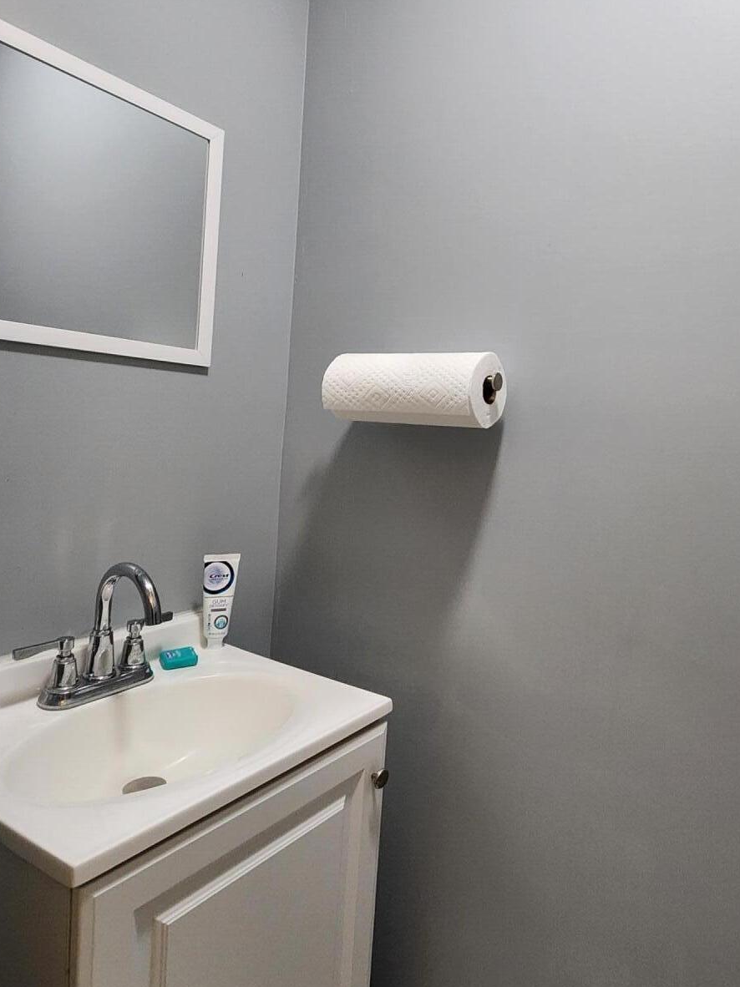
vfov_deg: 76.3
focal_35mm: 22
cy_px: 469
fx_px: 627
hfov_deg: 59.3
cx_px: 507
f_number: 2.2
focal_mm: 2.2
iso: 400
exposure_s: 1/30
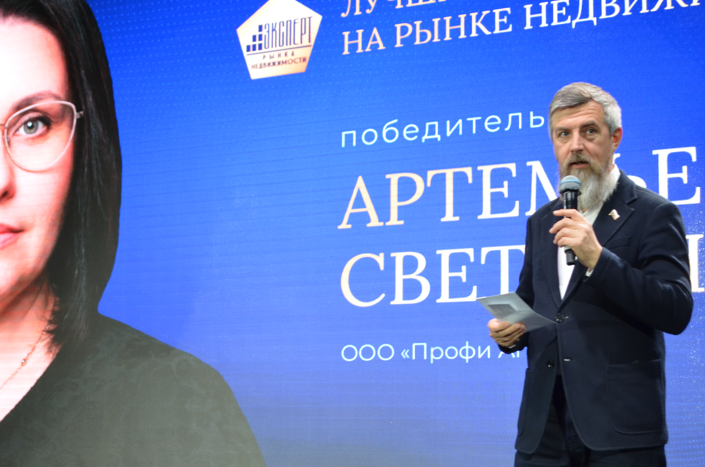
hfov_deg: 26.4
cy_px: 227
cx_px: 345
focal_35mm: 77
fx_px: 1505
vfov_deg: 17.6
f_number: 5.3
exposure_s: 1/50
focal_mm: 40
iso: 800
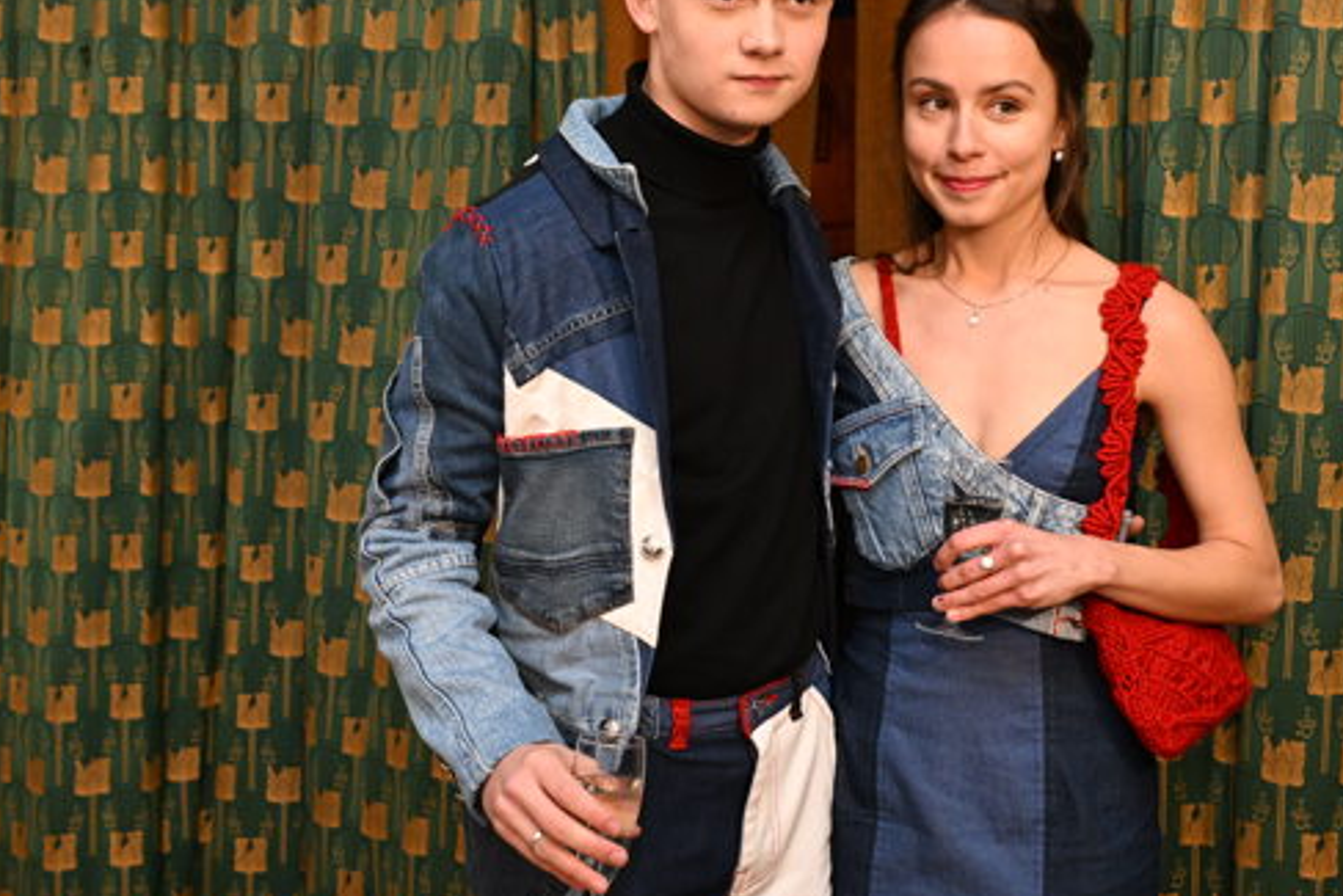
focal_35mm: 51
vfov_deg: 26.5
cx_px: 769
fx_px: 1903
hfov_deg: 38.8
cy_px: 380
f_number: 5.6
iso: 3200
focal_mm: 36
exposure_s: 1/125
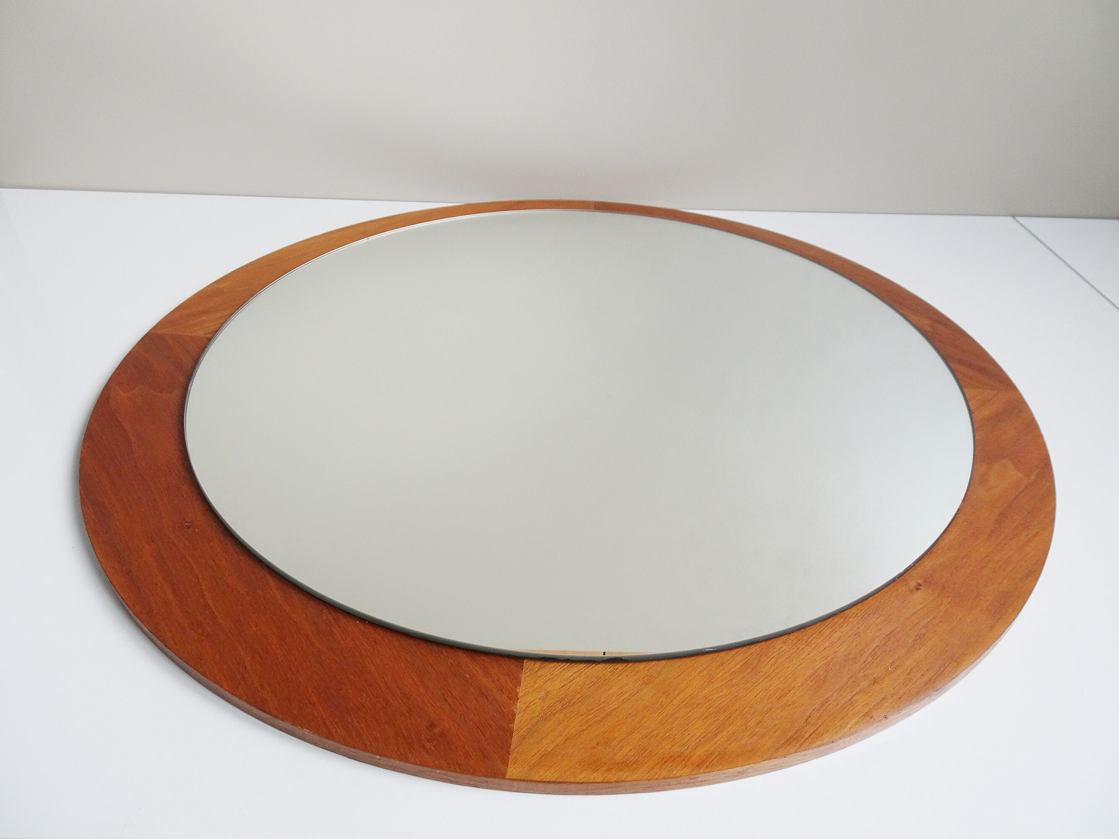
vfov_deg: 56.8
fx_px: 776
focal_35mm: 24
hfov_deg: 71.6
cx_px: 560
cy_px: 420
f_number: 3.5
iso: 80
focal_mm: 4.1
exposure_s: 1/50
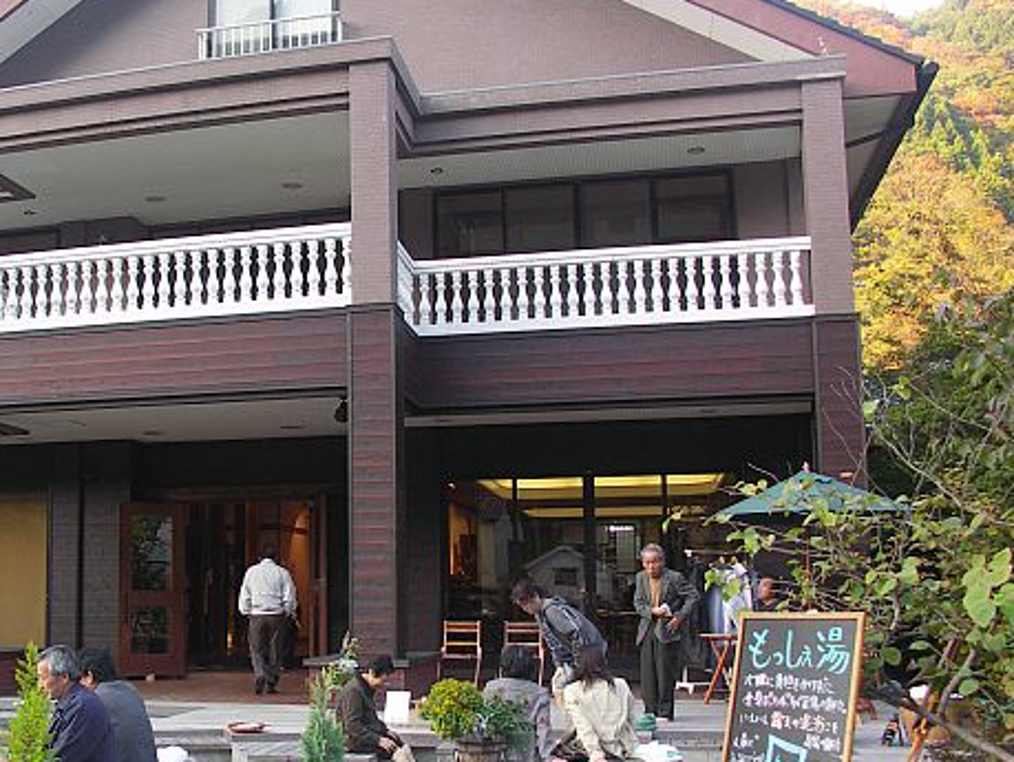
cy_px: 504
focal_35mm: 39
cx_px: 316
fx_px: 1143
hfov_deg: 46.9
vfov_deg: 36.5
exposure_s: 1/50
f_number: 2.8
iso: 80
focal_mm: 7.2
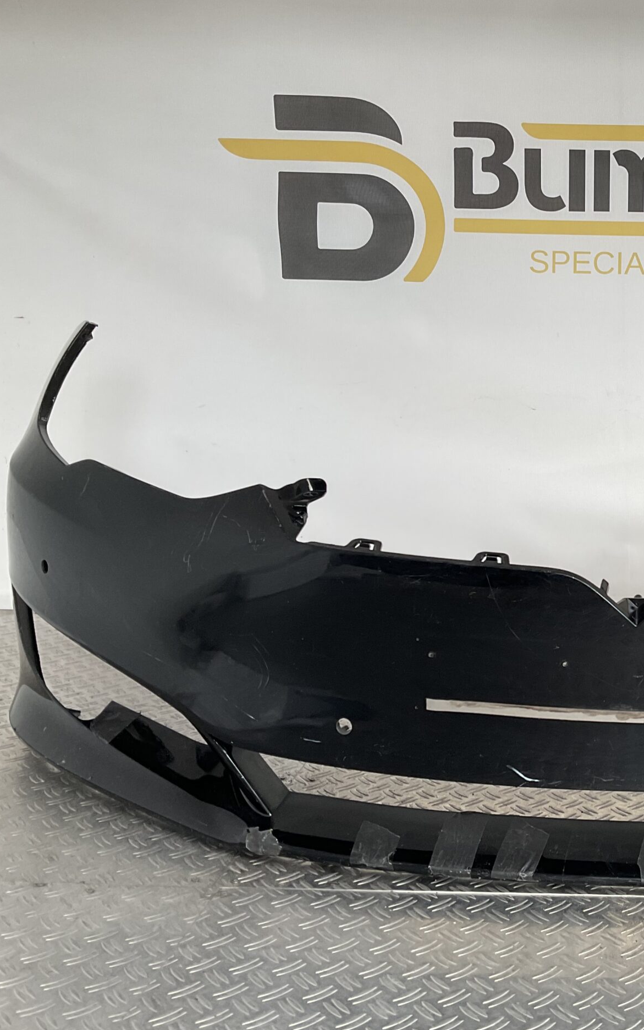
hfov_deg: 28.5
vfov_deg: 47.2
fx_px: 1180
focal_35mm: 42
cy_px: 507
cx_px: 653
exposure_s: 1/100
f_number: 1.8
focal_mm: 3
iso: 25
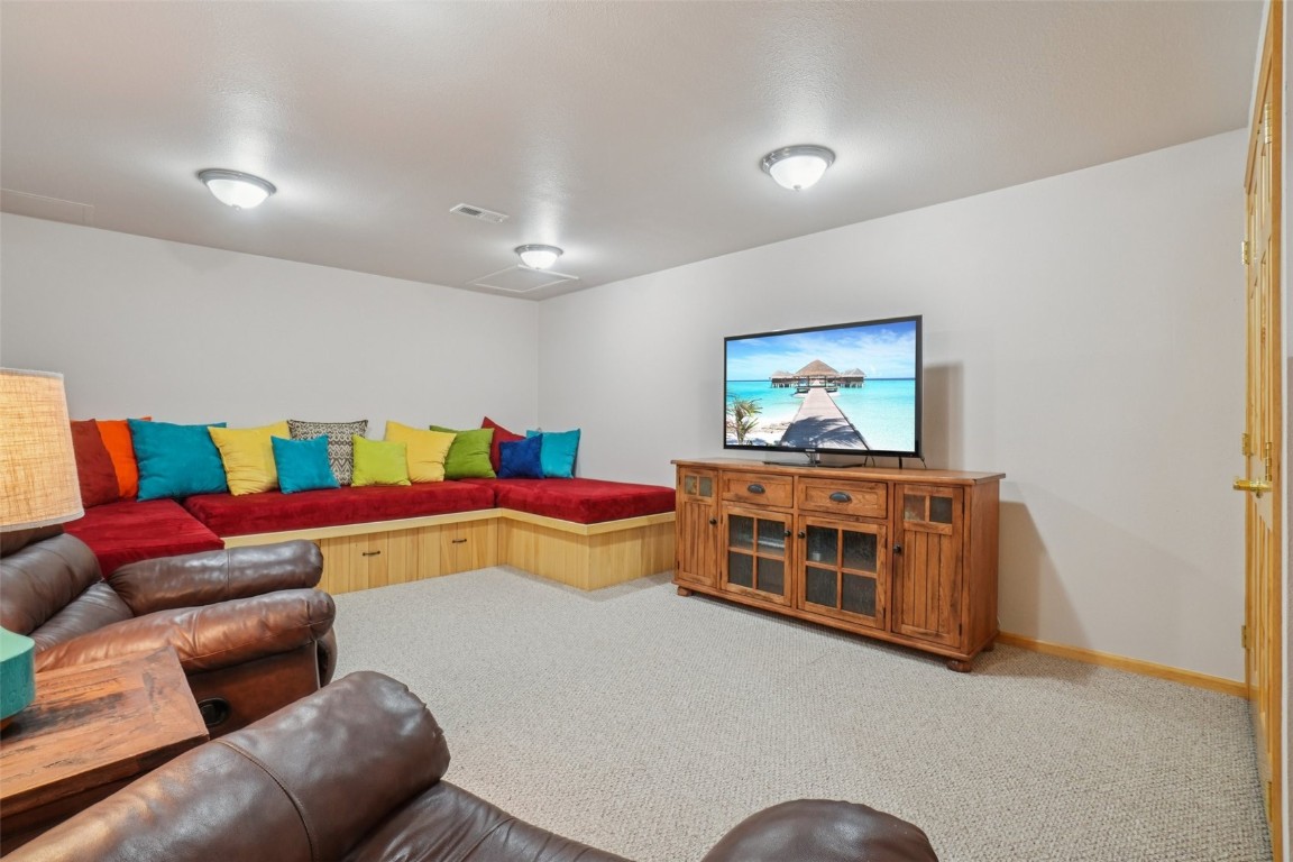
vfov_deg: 77.3
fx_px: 539
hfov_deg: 100.4
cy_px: 431
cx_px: 646
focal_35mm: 15
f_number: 8
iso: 400
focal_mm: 10
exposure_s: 1/4
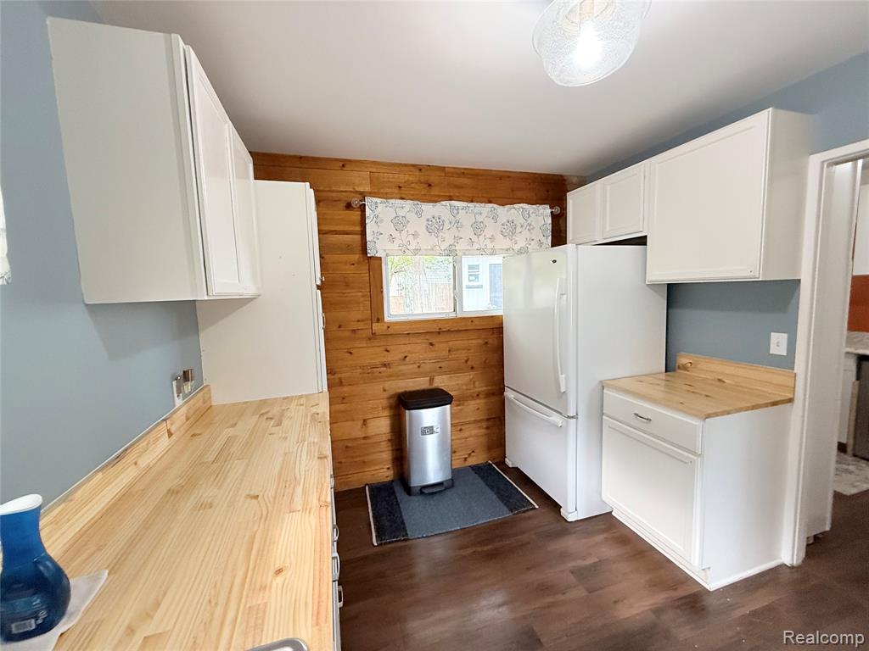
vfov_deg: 85.7
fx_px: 351
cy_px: 326
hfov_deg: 102.1
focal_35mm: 14
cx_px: 434
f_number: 2.2
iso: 400
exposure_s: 1/120
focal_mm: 2.22
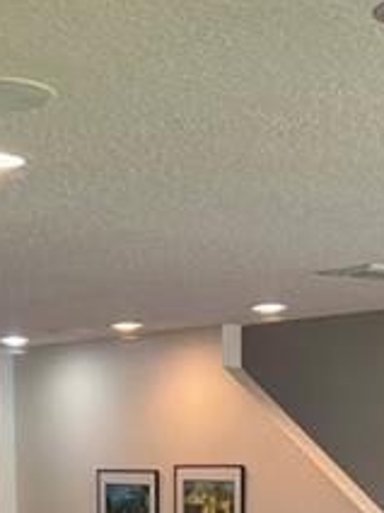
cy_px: 675
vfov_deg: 19.2
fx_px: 1390
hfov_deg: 15.7
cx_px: 106
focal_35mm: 94
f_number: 1.5
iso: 80
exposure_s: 1/120
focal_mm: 5.7
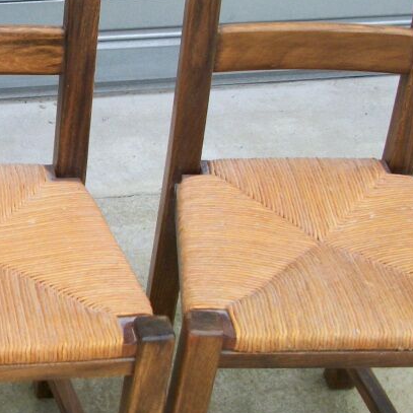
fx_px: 1201
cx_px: -101
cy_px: 134
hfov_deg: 18.4
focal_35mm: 89
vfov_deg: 19.4
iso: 80
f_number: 2.9
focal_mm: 5.7
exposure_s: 1/80
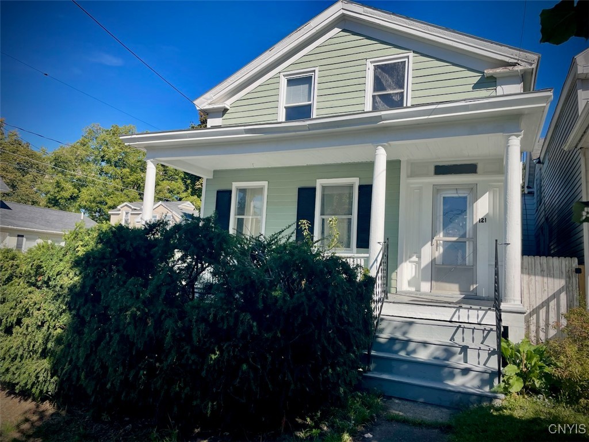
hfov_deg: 67.3
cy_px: 221
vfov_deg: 53.1
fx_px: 442
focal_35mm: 26
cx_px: 294
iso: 32
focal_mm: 4.2
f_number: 1.6
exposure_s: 1/2817
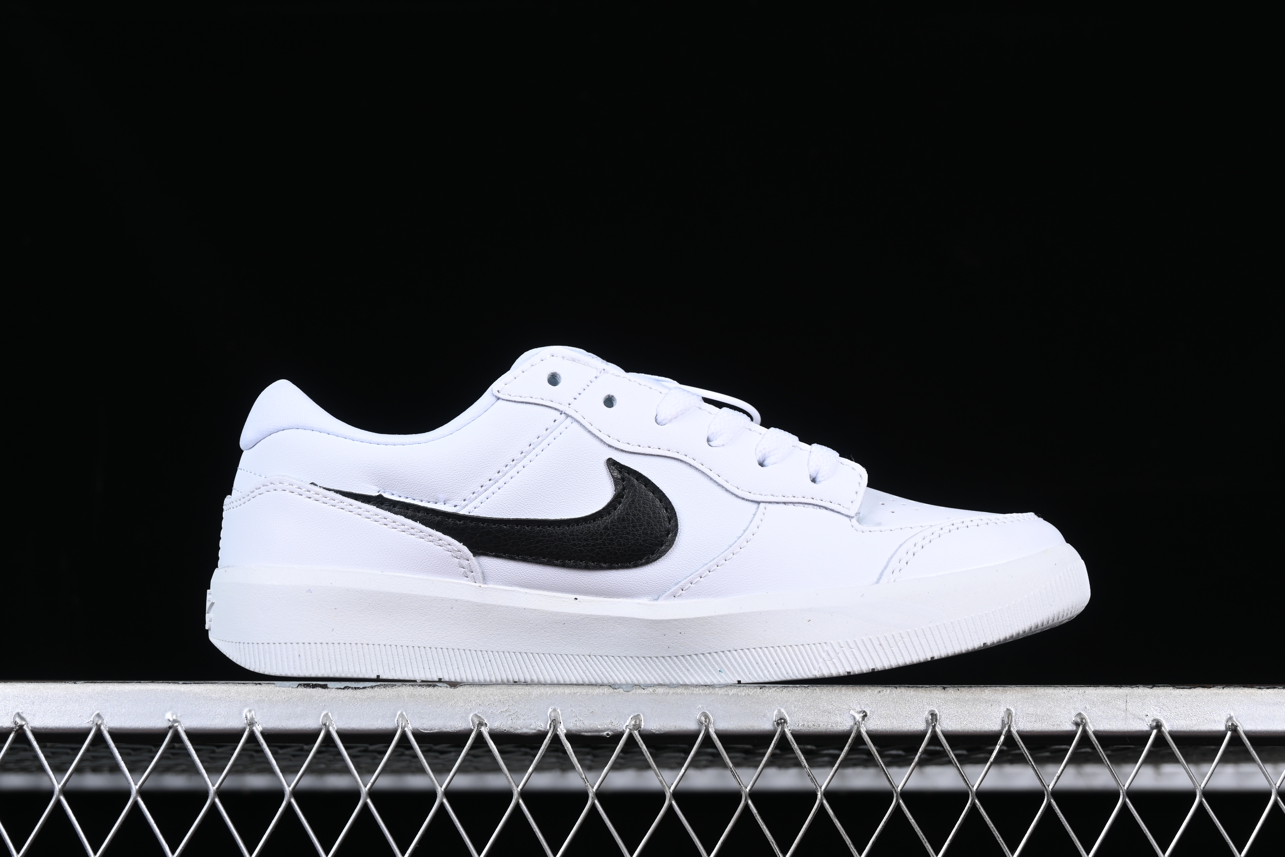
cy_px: 428
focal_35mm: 75
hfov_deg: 27.0
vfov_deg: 18.2
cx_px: 642
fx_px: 2677
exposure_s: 1/125
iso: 160
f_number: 8
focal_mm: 50
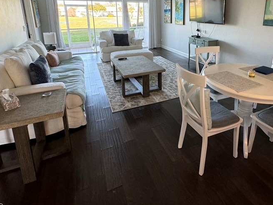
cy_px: 55
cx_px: 167
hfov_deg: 75.4
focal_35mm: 22
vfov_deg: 58.4
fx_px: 174
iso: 250
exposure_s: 1/120
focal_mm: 2.22
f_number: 2.2
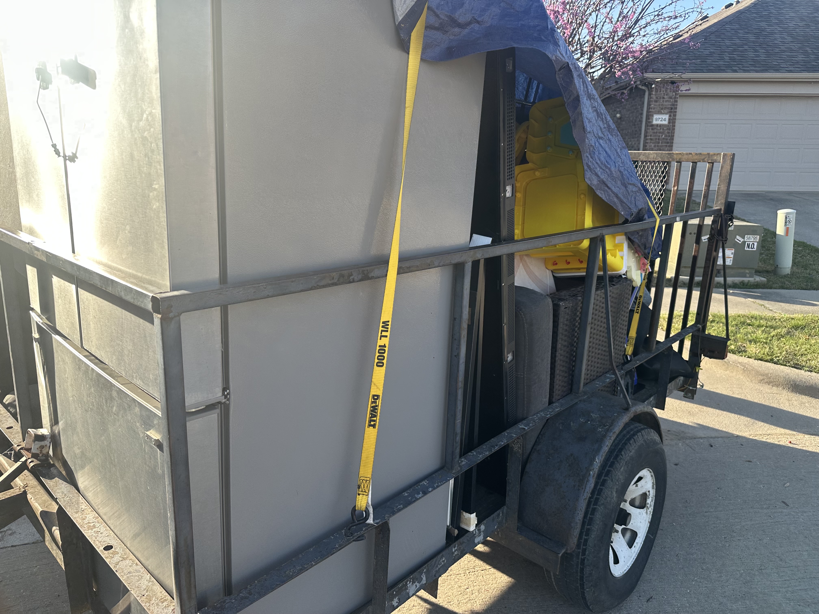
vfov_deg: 56.8
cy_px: 307
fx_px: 568
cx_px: 410
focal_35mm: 24
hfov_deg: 71.6
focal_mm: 6.86
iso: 80
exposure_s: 1/850
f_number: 1.78
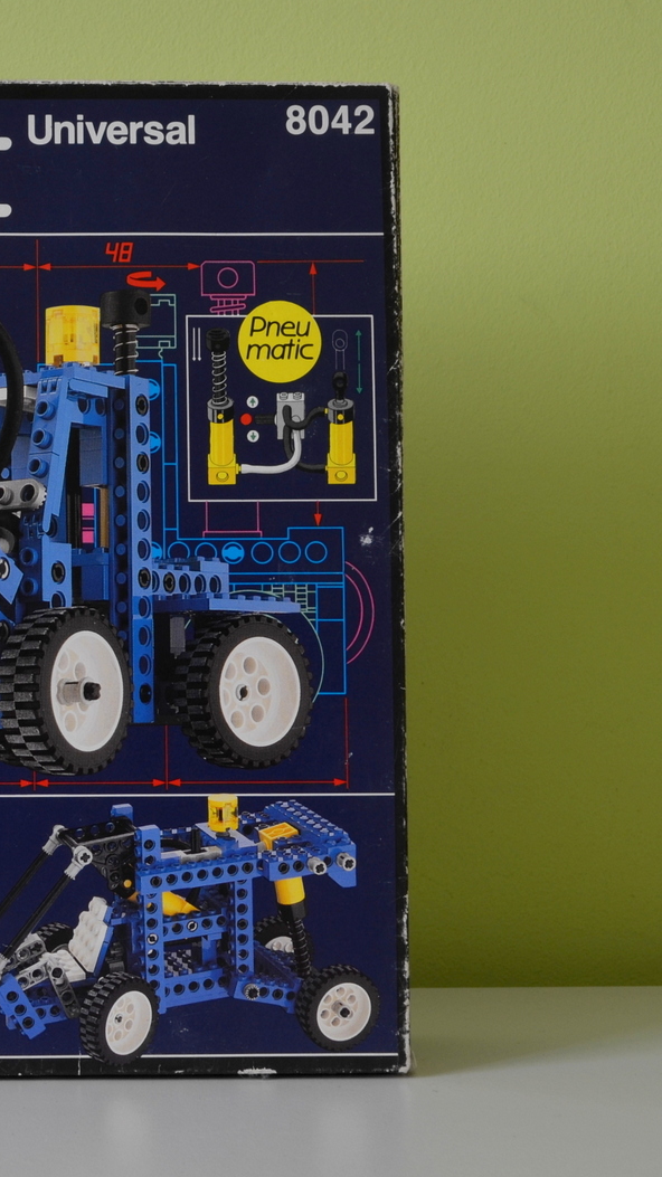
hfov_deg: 18.6
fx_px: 1936
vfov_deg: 33.8
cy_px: 591
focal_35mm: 62
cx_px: -89
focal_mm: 26
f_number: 10
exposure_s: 1.6
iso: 125
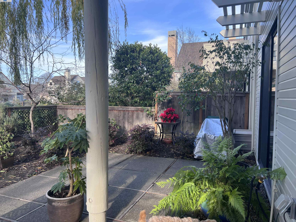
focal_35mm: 26
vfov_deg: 53.1
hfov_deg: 67.3
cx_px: 148
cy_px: 111
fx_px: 222
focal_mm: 5.7
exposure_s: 1/670
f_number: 1.5
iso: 50
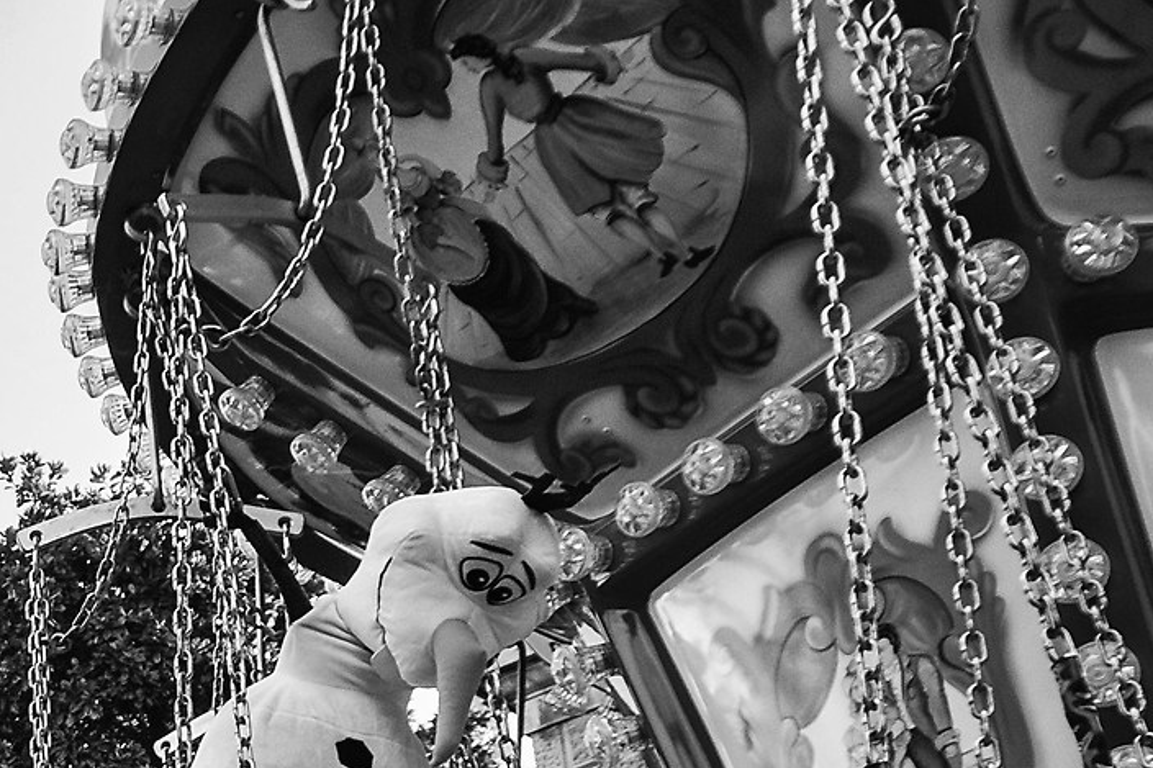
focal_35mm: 77
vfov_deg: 17.4
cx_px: -328
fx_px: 2456
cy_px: 732
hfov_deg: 23.5
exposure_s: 1/100
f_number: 8
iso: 200
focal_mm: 15
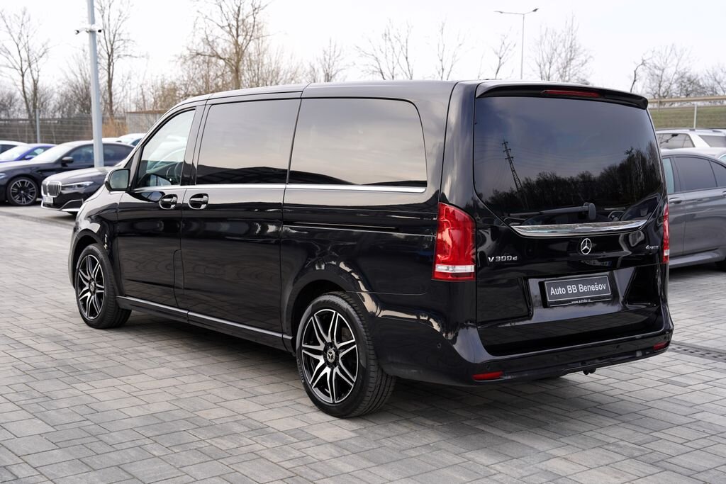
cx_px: 363
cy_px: 242
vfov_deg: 28.7
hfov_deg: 41.9
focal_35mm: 47
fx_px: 948
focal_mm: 47
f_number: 4.5
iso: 100
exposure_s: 1/160
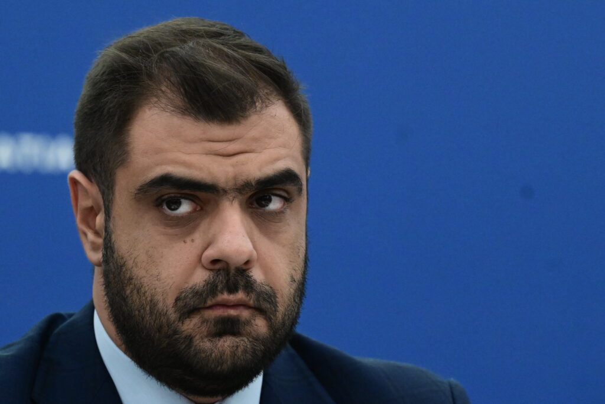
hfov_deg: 6.9
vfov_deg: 4.6
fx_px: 5042
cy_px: 202
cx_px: 302
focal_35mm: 300
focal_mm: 200
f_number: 5
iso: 6400
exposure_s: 1/250
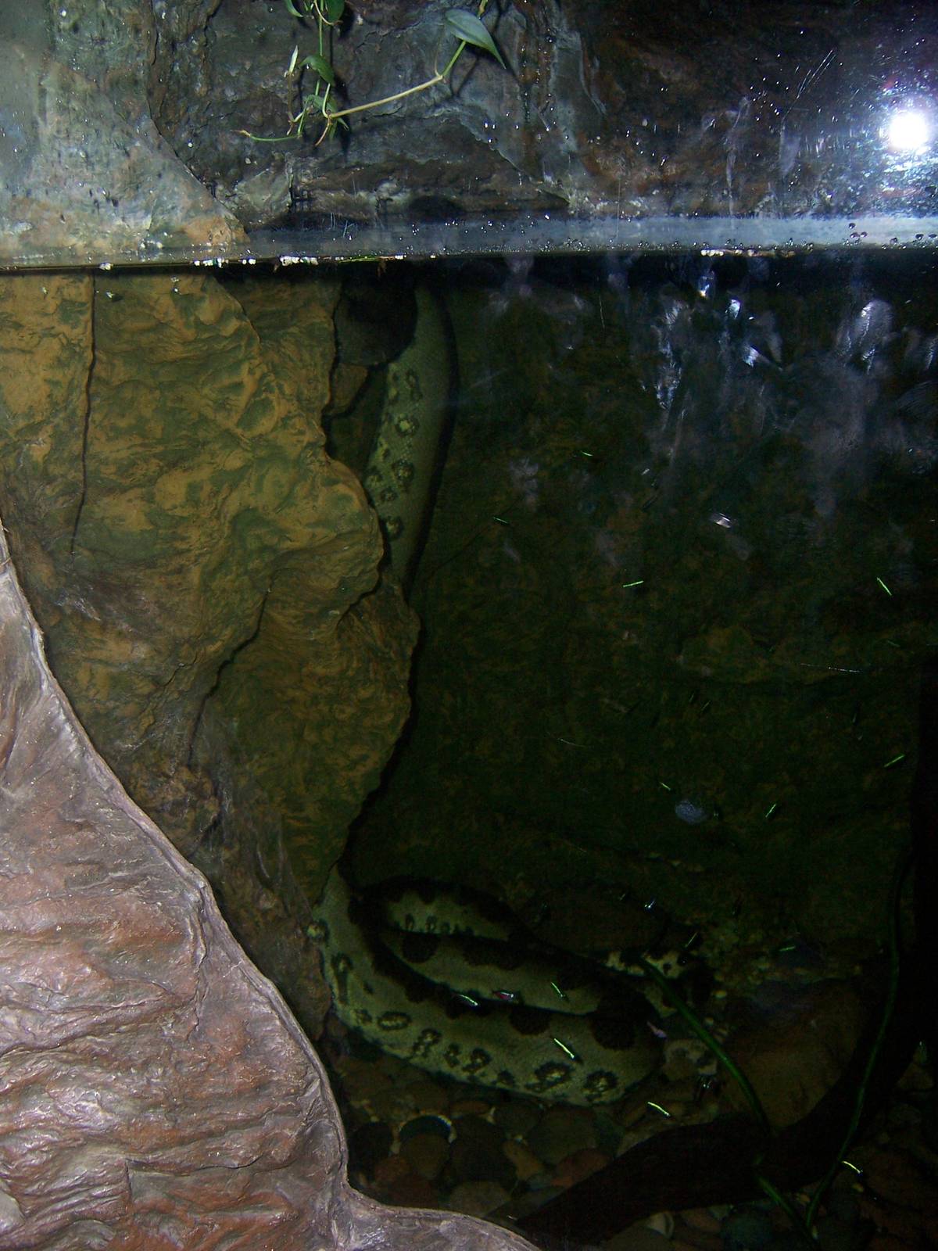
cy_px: 626
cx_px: 469
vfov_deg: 55.4
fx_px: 1192
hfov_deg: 42.9
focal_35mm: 33
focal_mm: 5.5
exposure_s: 1/60
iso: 140
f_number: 2.8
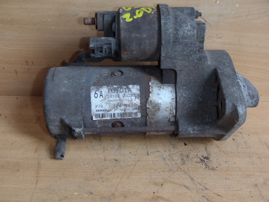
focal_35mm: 39
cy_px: 103
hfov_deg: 47.9
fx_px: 303
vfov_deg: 36.8
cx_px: 132
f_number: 4.6
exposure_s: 1/40
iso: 100
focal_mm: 6.83
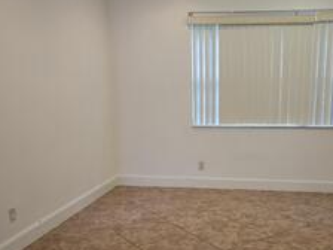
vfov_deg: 34.9
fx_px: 394
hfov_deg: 45.4
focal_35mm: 41
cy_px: 158
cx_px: 210
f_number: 1.7
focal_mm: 6.3
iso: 400
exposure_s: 1/120
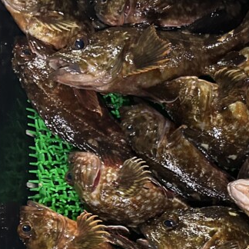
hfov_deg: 23.5
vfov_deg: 23.5
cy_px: 236
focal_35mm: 71
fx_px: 578
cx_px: 240
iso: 640
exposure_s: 1/33
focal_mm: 5.7
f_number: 1.5
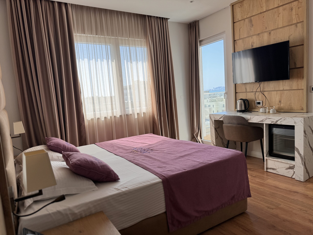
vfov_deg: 56.8
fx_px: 217
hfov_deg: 71.6
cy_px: 118
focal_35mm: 24
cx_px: 156
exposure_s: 1/658
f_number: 1.78
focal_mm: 6.76
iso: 80
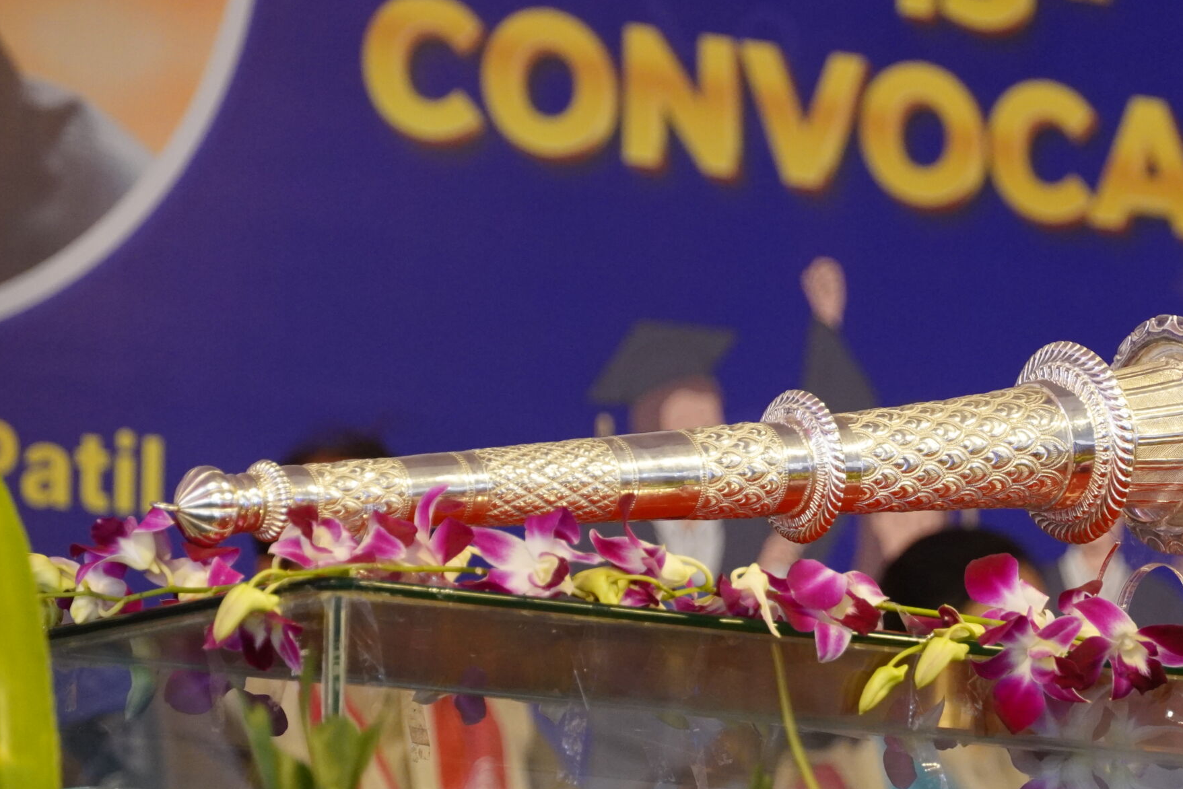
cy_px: 363
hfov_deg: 8.7
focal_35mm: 236
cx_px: 834
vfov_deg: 5.8
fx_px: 7756
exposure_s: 1/400
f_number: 5.6
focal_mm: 108
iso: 2000
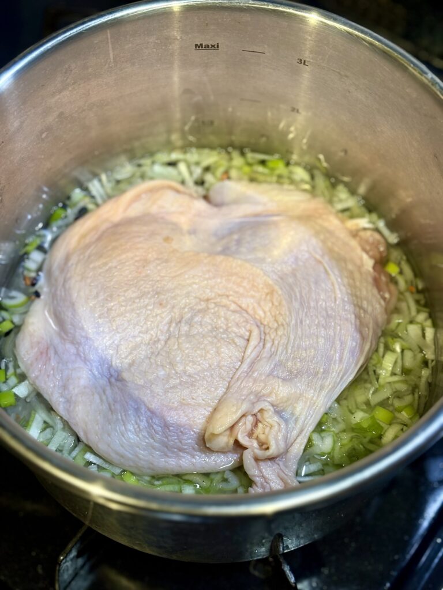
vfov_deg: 36.8
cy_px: 295
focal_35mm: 52
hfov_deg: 28.0
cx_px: 222
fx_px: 887
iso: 80
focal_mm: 5.96
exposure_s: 1/50
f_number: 1.6
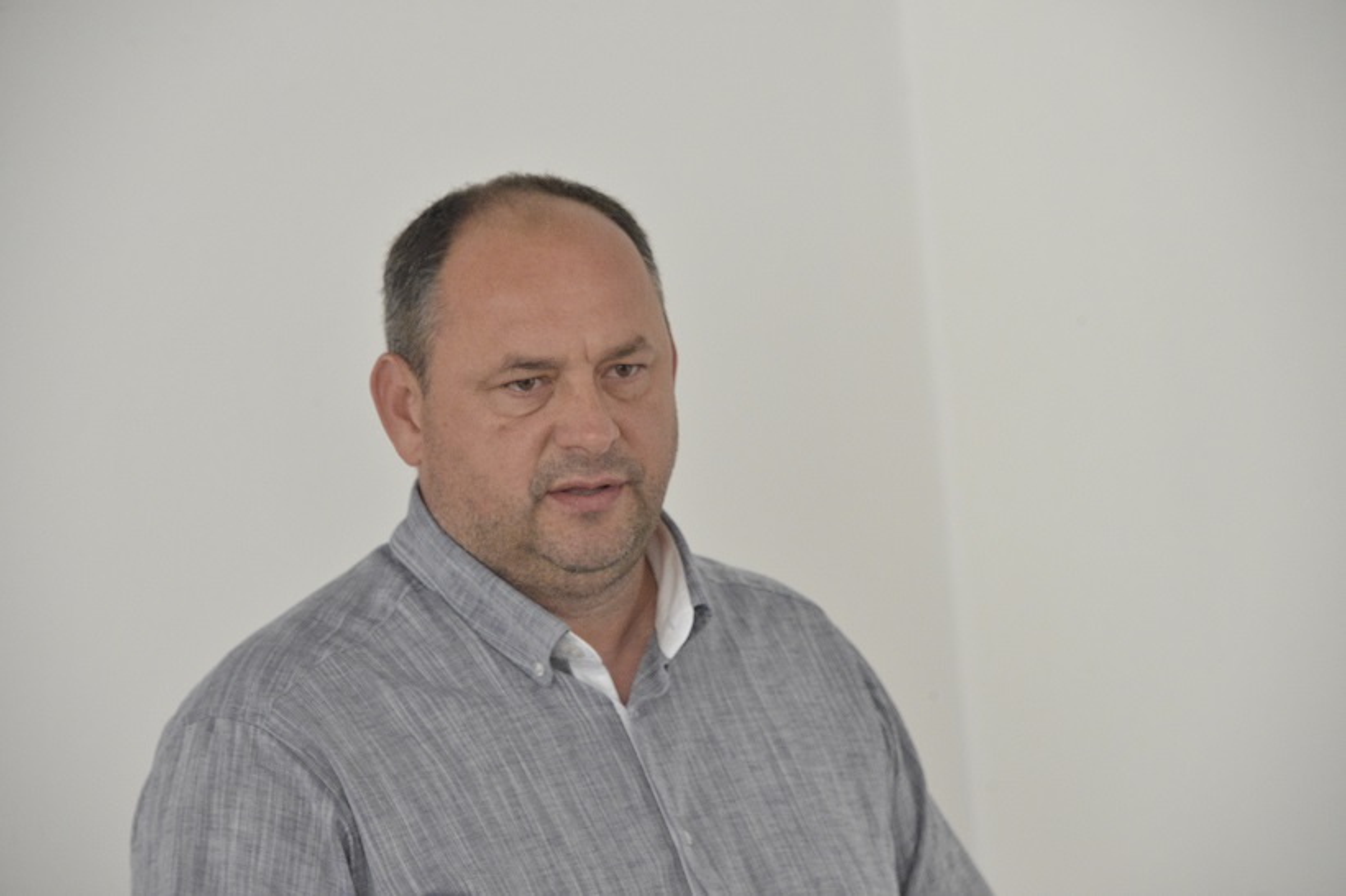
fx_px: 8596
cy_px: 448
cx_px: 673
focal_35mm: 230
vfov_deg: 6.0
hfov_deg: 9.0
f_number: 7.1
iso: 6400
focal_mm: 230
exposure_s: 1/200
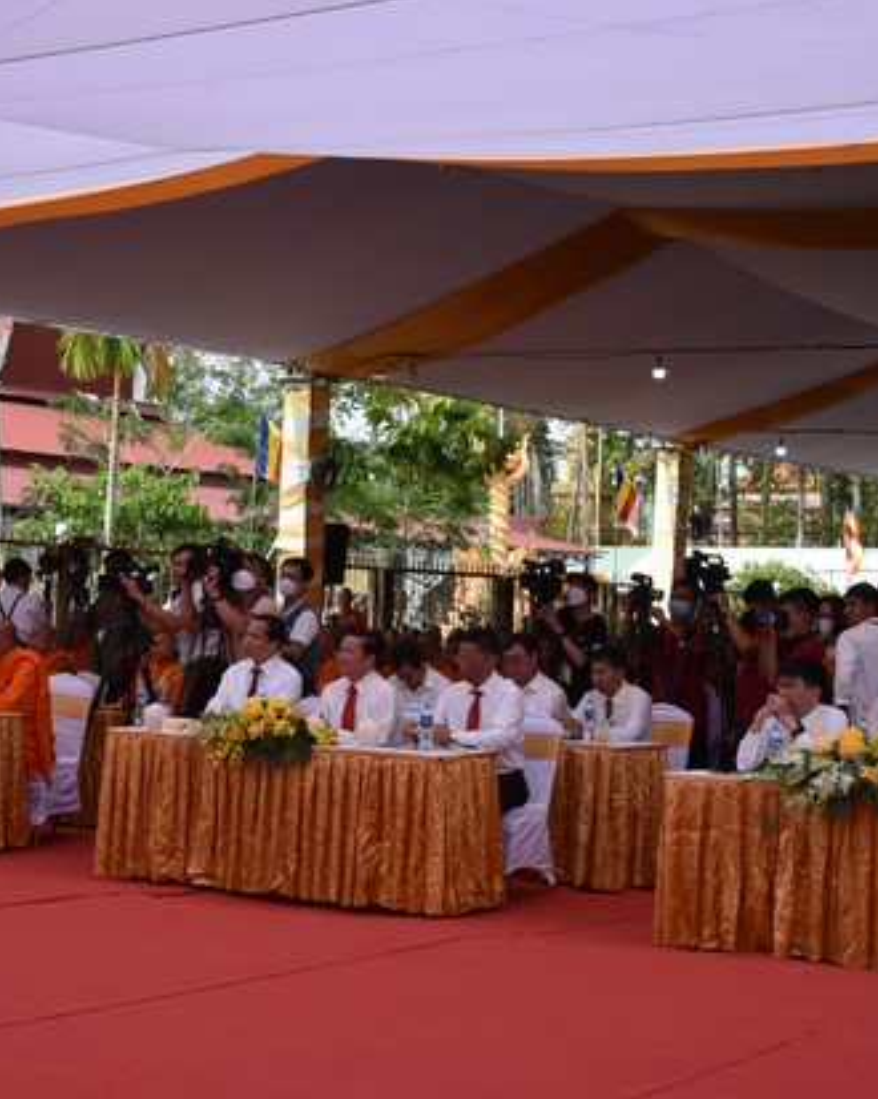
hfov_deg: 22.4
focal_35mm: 68
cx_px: 367
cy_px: 530
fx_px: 2210
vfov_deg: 27.9
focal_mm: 46
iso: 1600
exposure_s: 1/640
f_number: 13
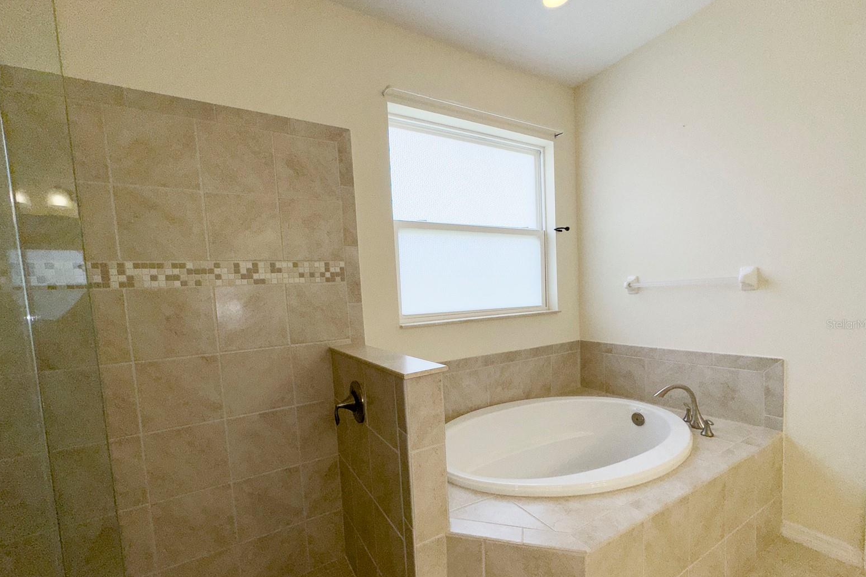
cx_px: 433
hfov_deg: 100.4
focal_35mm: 15
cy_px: 324
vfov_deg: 77.0
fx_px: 361
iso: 32
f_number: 2.2
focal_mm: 2.22
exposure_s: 1/310
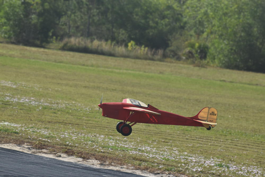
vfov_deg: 6.8
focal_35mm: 202
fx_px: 1491
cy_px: 88
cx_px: 132
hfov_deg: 10.2
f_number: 7.1
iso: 200
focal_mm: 135
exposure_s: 1/800
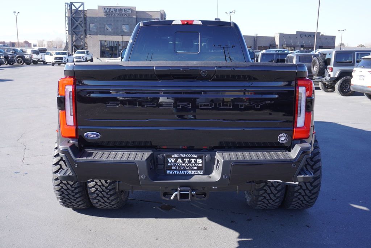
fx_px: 356
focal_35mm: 34
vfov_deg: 38.4
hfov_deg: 55.1
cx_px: 186
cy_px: 124
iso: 100
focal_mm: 23
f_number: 5.6
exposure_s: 1/100
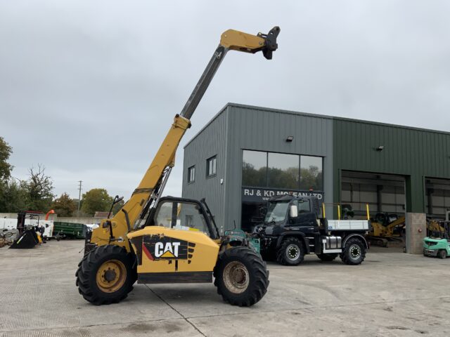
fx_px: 377
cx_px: 225
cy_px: 168
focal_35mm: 29
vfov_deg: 48.2
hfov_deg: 61.7
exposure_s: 1/461
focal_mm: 3
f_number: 1.8
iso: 16
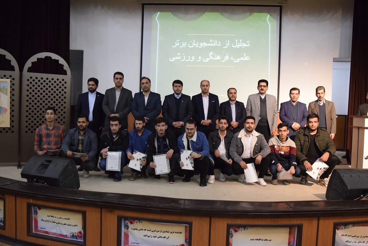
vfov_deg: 40.0
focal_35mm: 33
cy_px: 123
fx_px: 337
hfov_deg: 57.2
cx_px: 184
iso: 5000
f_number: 4.5
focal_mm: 22
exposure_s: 1/80
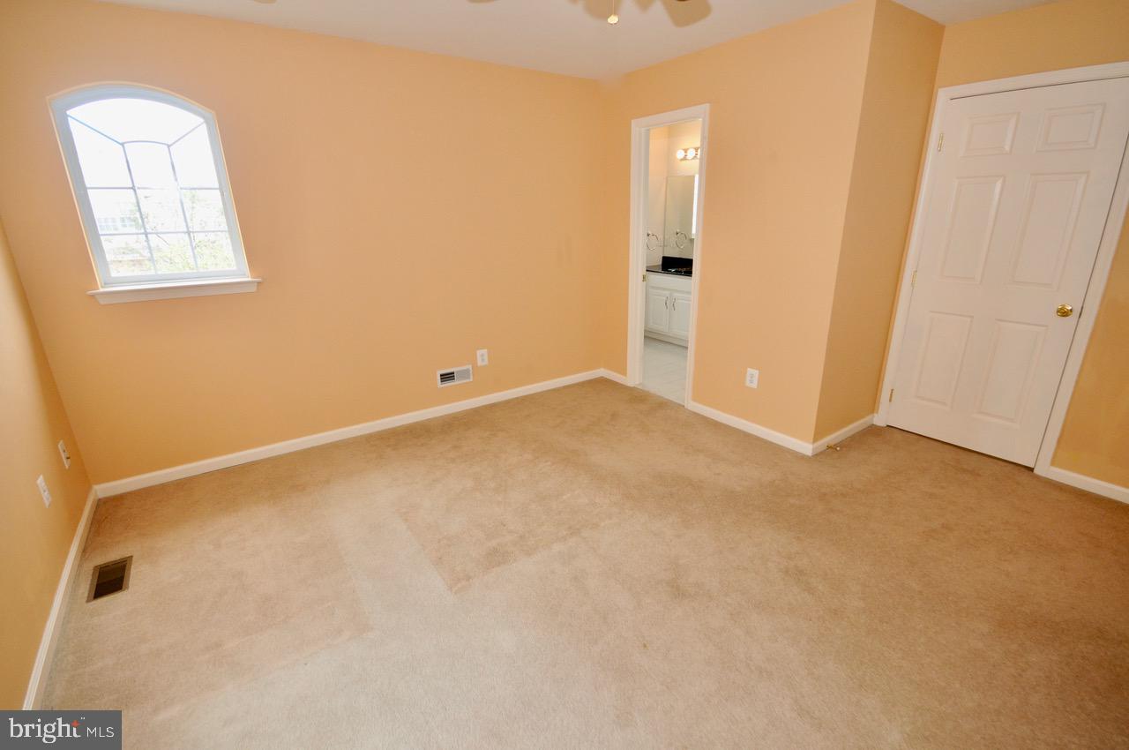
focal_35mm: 15
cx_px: 564
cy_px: 375
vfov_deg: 77.2
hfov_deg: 100.5
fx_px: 470
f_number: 6.3
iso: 640
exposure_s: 1/60
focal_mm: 10
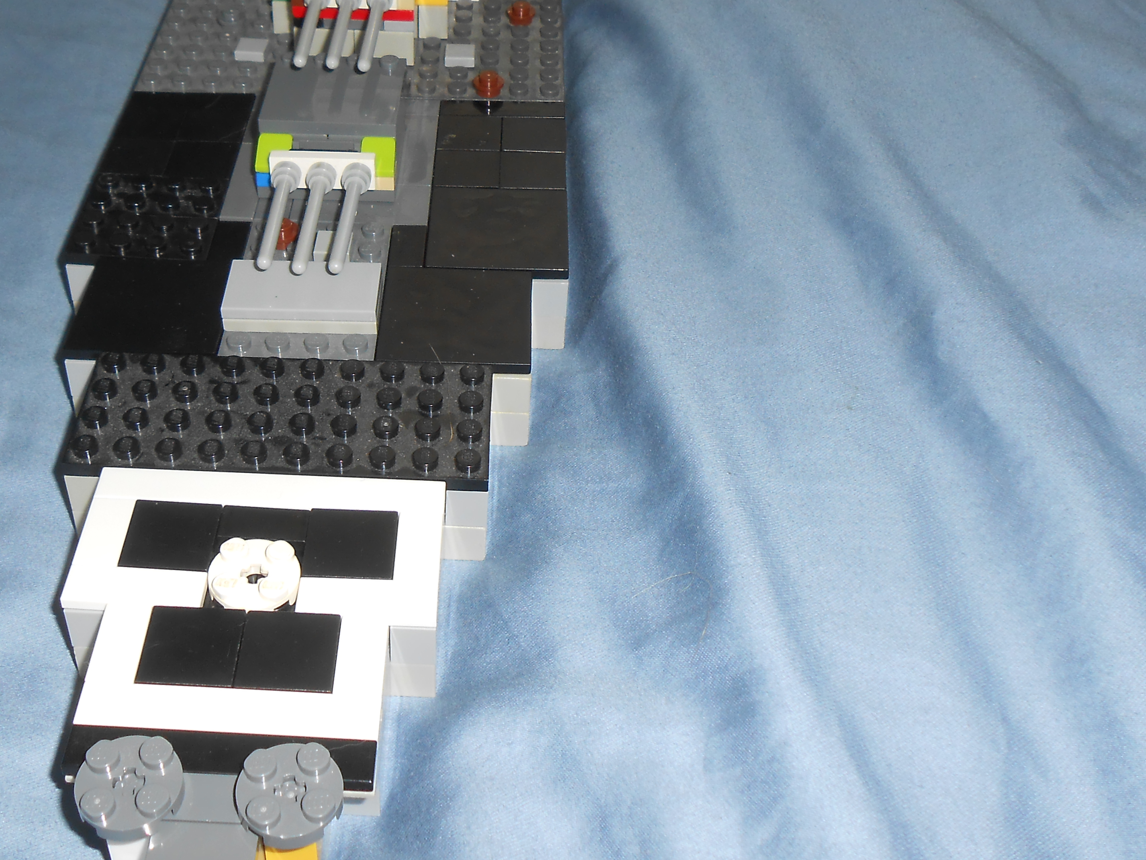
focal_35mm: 42
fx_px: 1390
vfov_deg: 34.1
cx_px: 433
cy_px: 298
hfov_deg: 44.5
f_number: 3.5
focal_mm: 4.6
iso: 80
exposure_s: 1/25
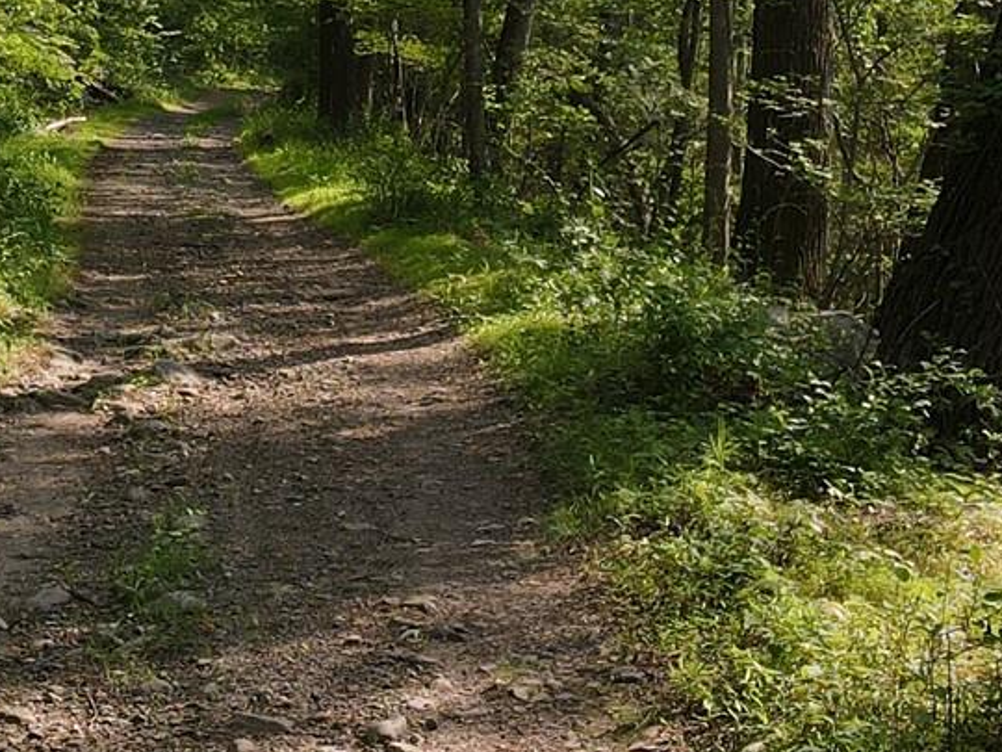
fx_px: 2634
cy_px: 158
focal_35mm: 91
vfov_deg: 16.1
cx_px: 213
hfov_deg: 21.3
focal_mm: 4.5
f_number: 2.8
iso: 100
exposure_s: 1/320
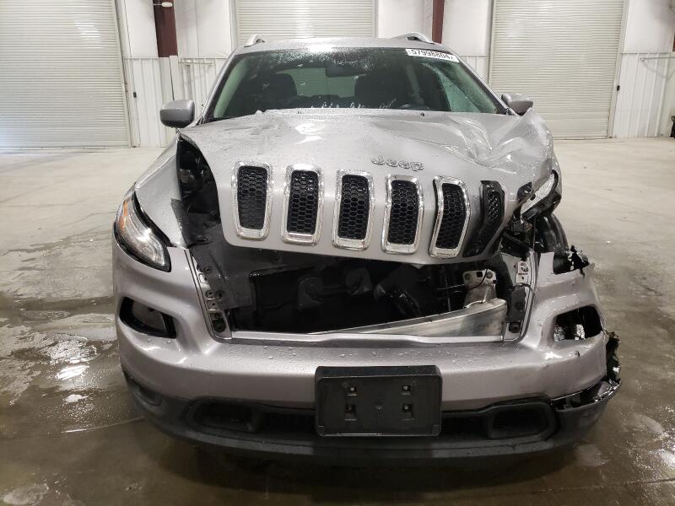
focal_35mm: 26
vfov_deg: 53.1
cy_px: 253
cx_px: 338
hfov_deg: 67.3
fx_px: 507
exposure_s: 1/40
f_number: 1.5
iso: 316
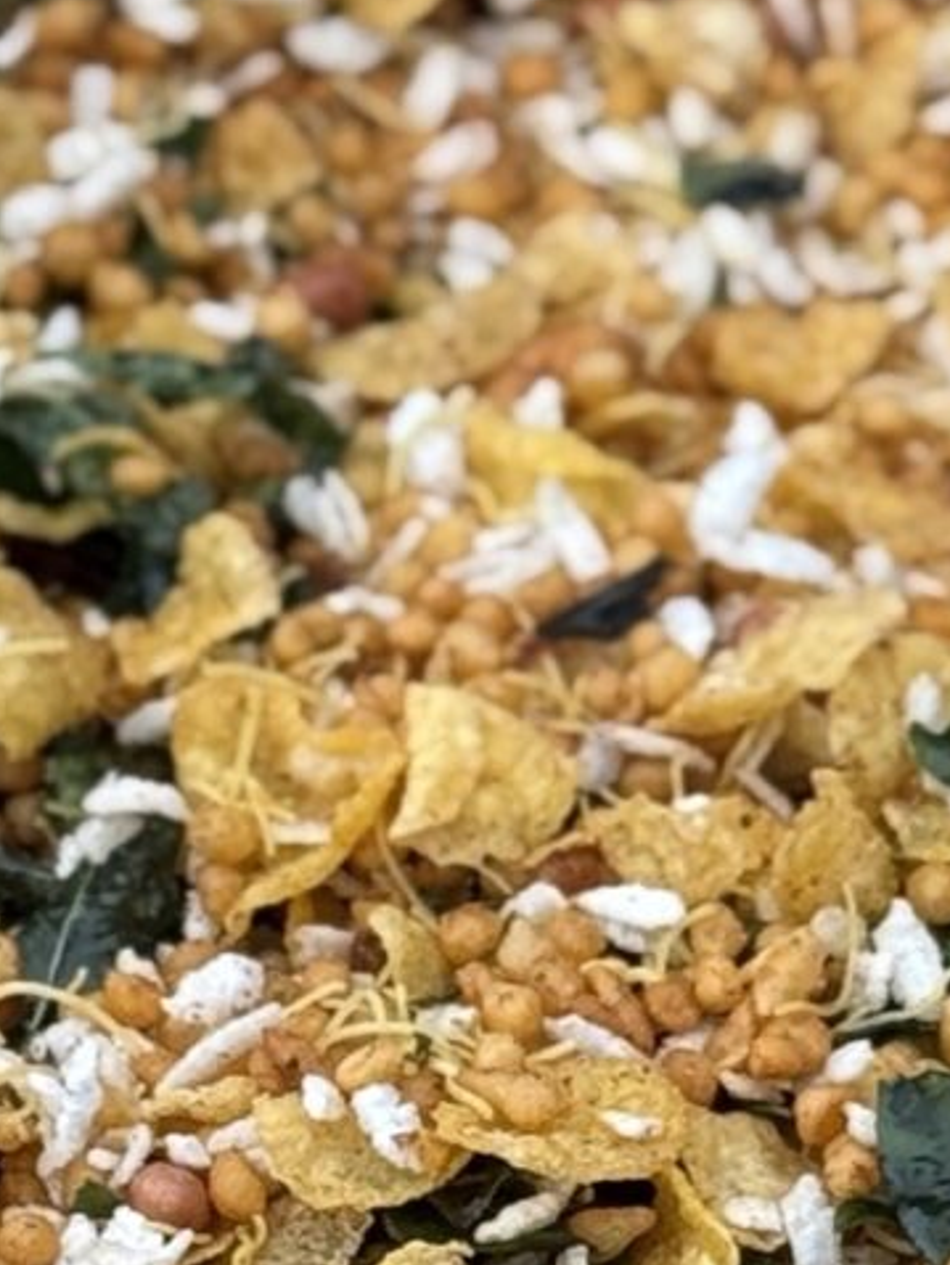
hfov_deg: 5.8
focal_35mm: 257
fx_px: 9396
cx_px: 450
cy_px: 1567
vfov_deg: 7.6
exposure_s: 1/115
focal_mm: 6.76
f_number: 1.78
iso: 100
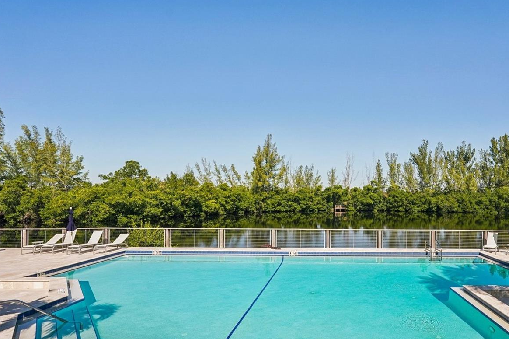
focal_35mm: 22
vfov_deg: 57.0
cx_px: 337
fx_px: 311
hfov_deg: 76.3
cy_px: 193
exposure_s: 1/1600
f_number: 8
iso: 400
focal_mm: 16
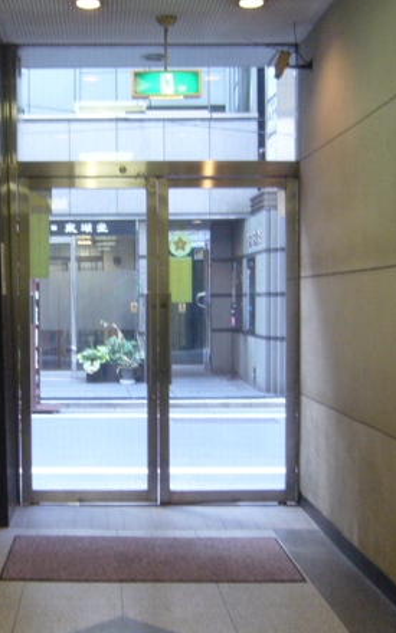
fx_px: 932
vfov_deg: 37.5
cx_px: 79
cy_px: 334
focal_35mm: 54
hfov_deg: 23.6
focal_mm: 5.8
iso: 160
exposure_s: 1/13
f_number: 2.8
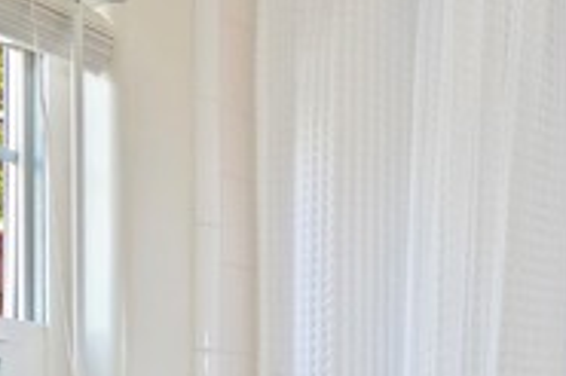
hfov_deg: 27.0
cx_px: 847
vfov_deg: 23.0
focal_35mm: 52
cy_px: 491
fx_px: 817
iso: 400
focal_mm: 10
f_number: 8
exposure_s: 1/30
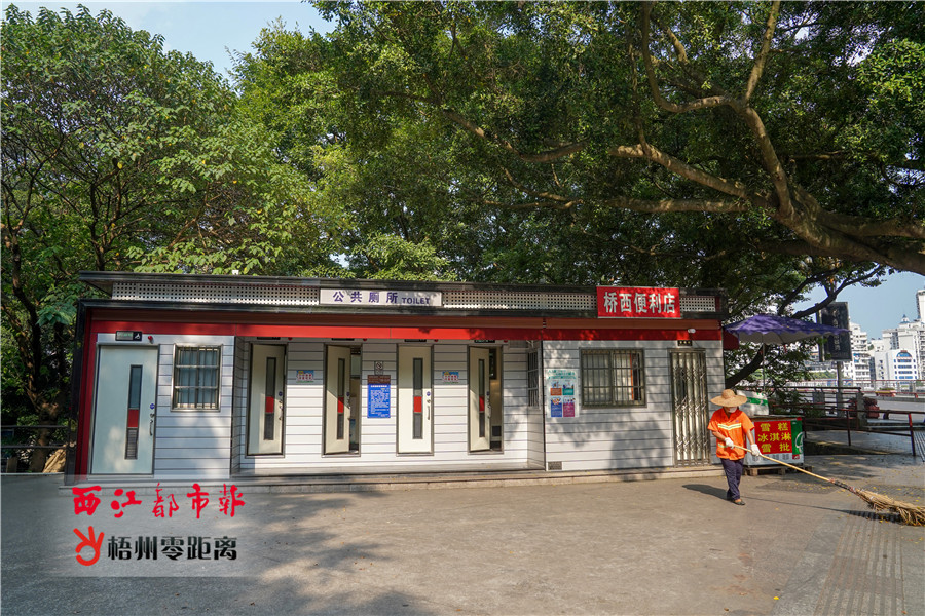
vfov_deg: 53.1
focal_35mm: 24
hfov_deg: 73.7
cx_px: 462
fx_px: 617
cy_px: 308
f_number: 6.3
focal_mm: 24
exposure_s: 1/250
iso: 200
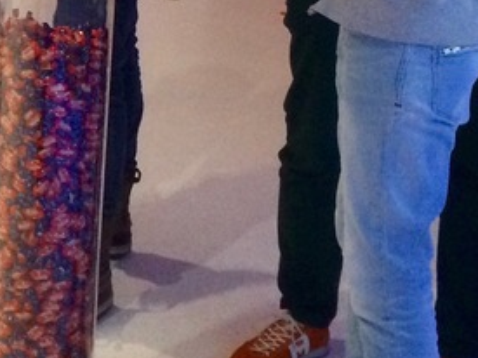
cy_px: -89
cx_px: -120
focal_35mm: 108
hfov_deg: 17.3
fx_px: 1491
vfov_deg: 13.3
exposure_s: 1/33
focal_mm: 4.15
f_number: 2.2
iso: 320
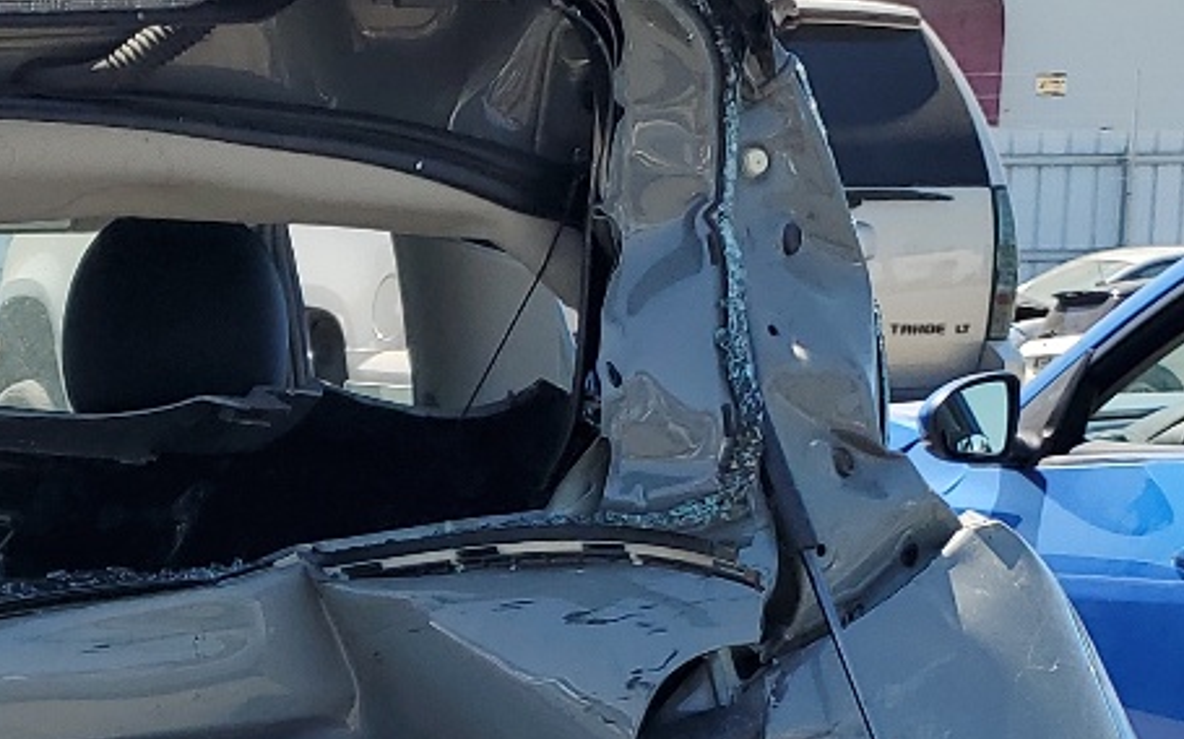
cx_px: -60
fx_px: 3129
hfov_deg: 20.6
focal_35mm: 97
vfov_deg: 12.9
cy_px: 1015
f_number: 1.5
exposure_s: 1/1667
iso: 50
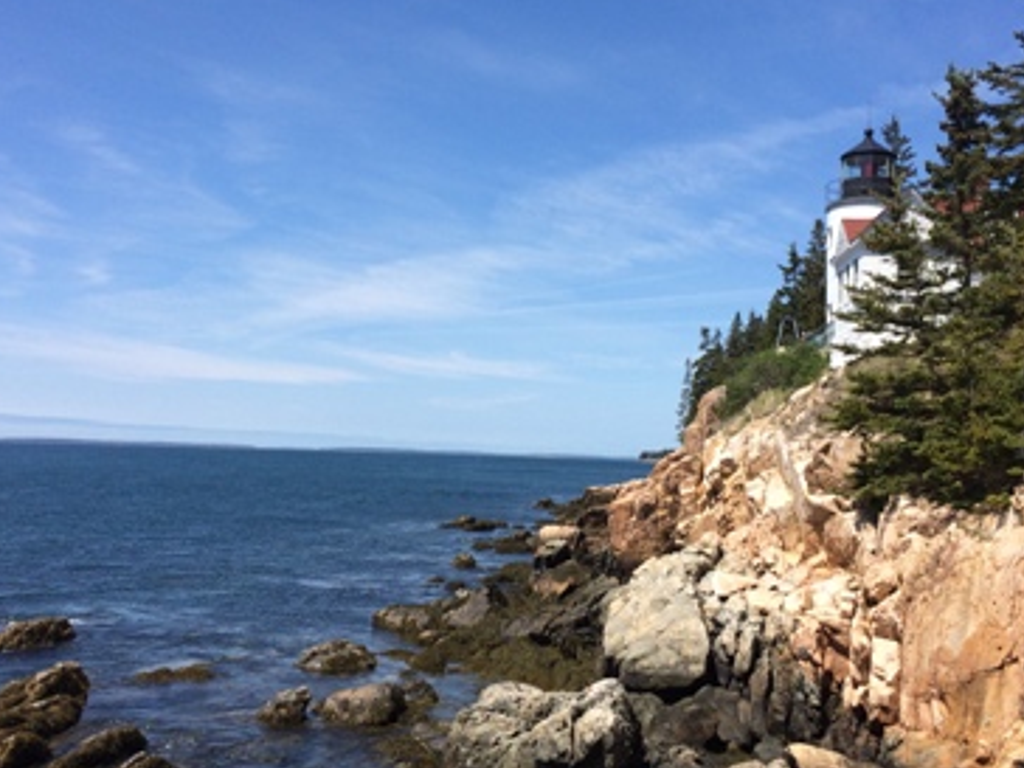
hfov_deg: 47.8
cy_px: 328
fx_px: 1154
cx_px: 554
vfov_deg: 36.7
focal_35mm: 39
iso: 32
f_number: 2.2
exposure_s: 1/2740
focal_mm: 4.15
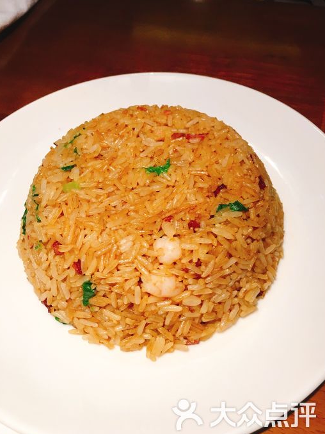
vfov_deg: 59.9
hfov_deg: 46.8
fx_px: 375
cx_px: 165
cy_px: 224
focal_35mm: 30
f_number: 2.2
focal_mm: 4.15
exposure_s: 1/33
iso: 40
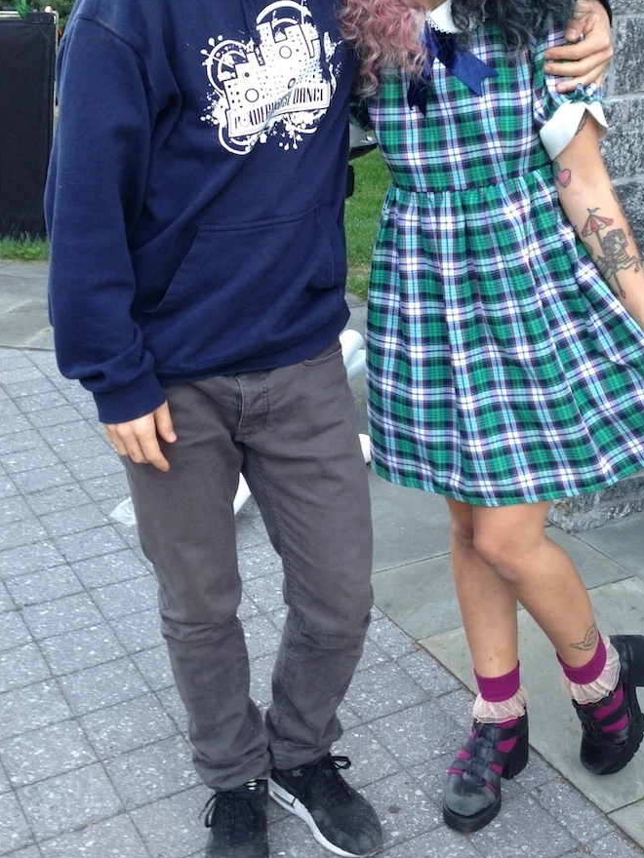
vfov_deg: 37.7
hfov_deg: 29.0
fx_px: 1240
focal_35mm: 50
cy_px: 280
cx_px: 403
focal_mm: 4.12
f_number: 2.4
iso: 50
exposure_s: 1/24
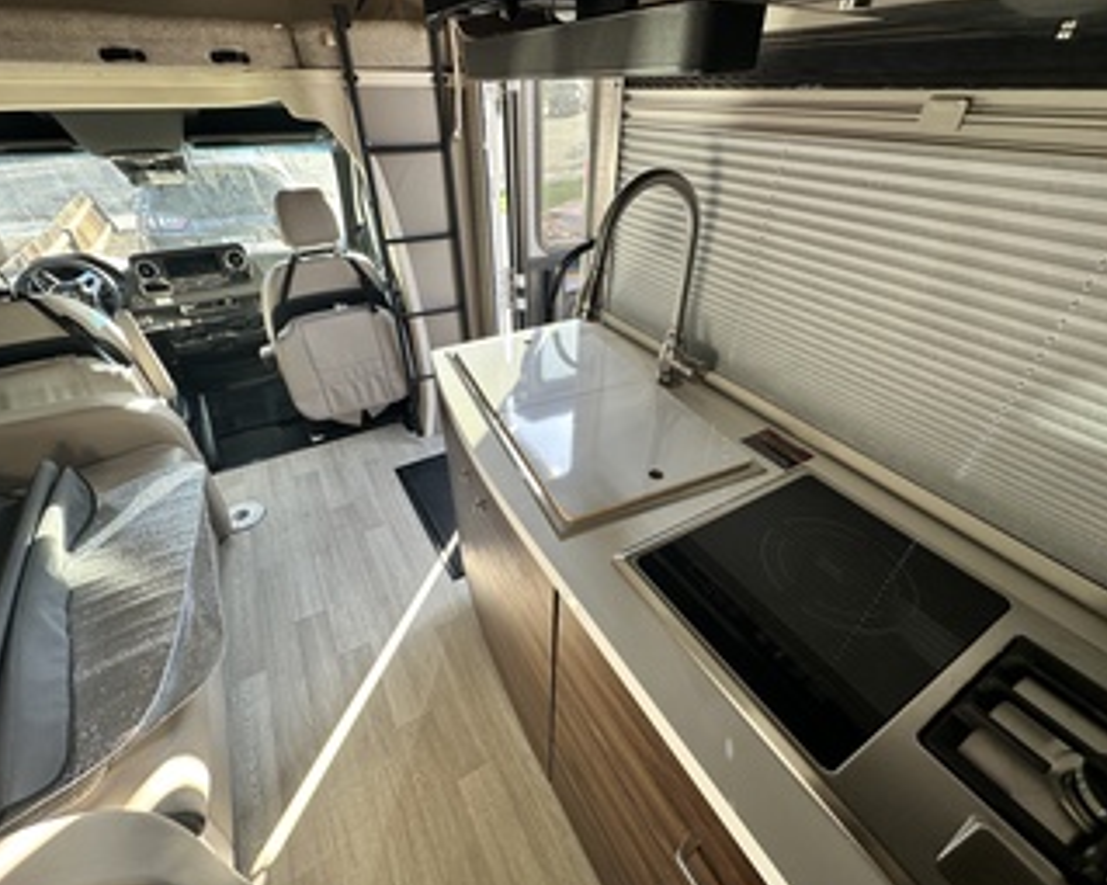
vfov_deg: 84.0
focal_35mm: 15
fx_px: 491
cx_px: 552
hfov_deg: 96.8
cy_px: 449
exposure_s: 1/99
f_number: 2.2
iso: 100
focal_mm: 2.22
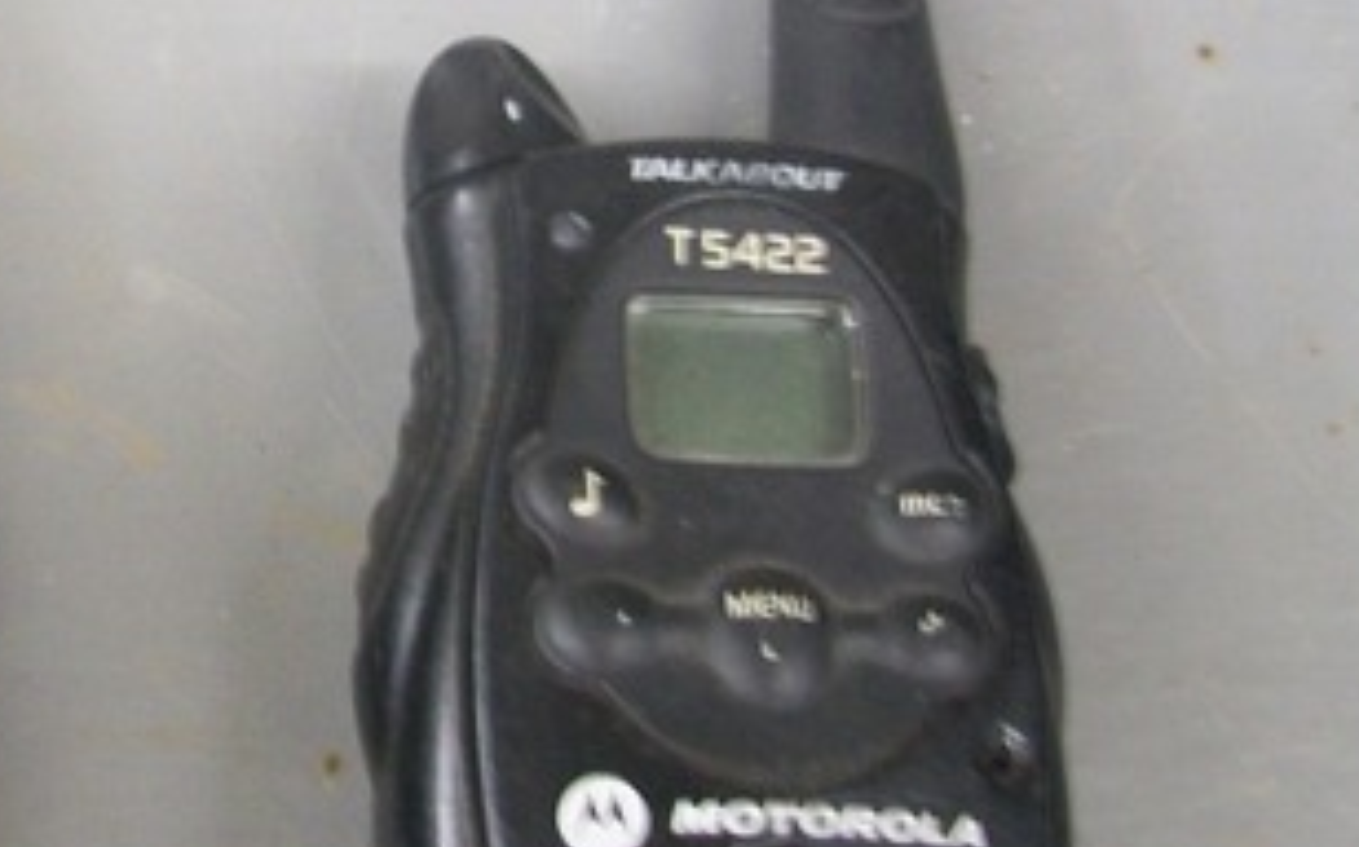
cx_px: 75
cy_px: 560
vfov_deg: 17.3
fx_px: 2776
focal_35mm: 75
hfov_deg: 26.4
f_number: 2.7
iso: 173
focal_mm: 6.1
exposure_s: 1/8
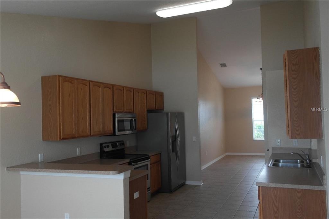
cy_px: 110
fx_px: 274
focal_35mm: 30
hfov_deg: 61.9
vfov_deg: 43.6
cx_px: 164
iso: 400
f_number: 3.5
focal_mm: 20
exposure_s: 1/80
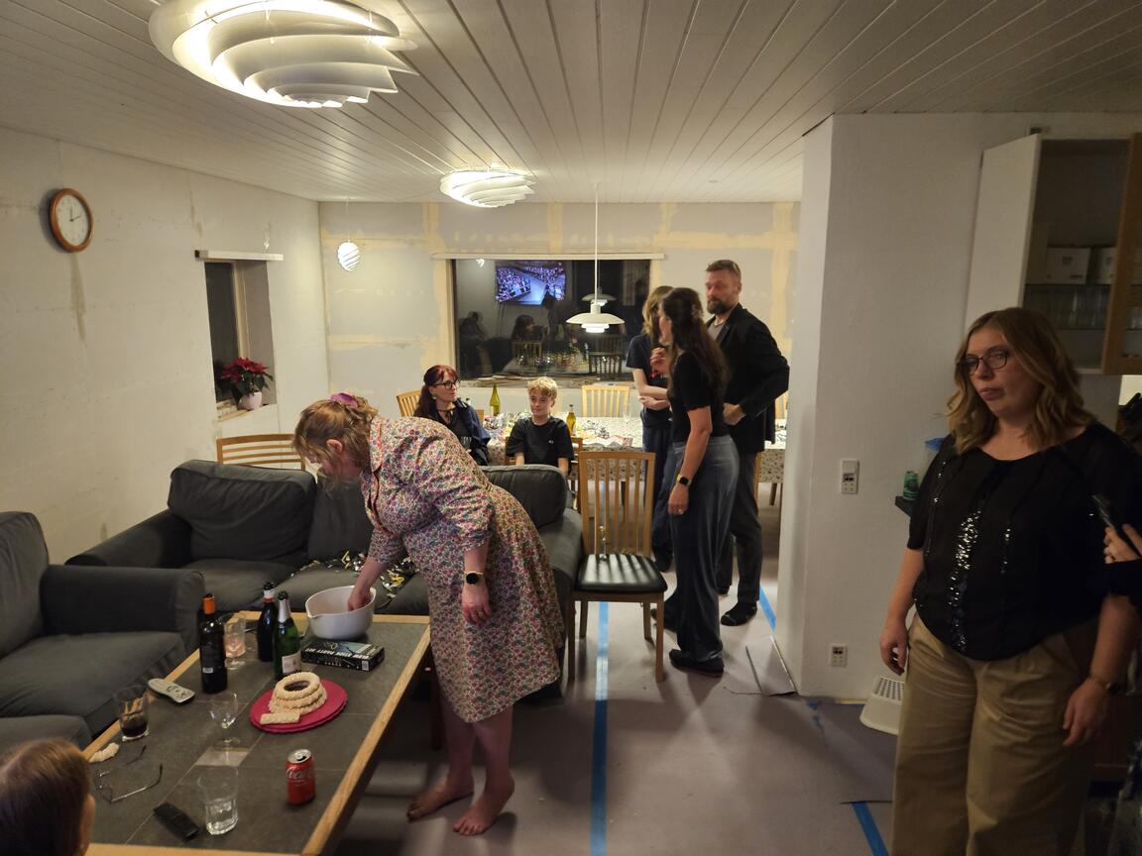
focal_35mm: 23
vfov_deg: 58.9
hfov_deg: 73.9
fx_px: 759
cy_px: 428
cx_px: 571
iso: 500
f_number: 1.8
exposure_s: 1/25
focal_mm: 5.4
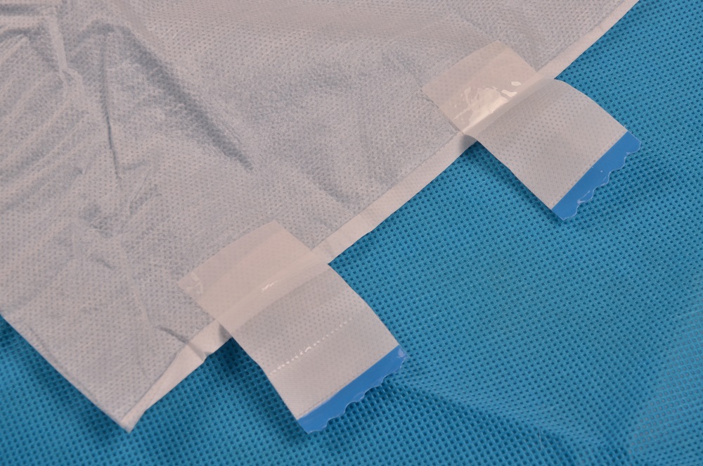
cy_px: 233
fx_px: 1929
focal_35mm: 99
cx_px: 352
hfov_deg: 20.7
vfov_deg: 13.8
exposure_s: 1/125
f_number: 13
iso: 100
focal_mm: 66
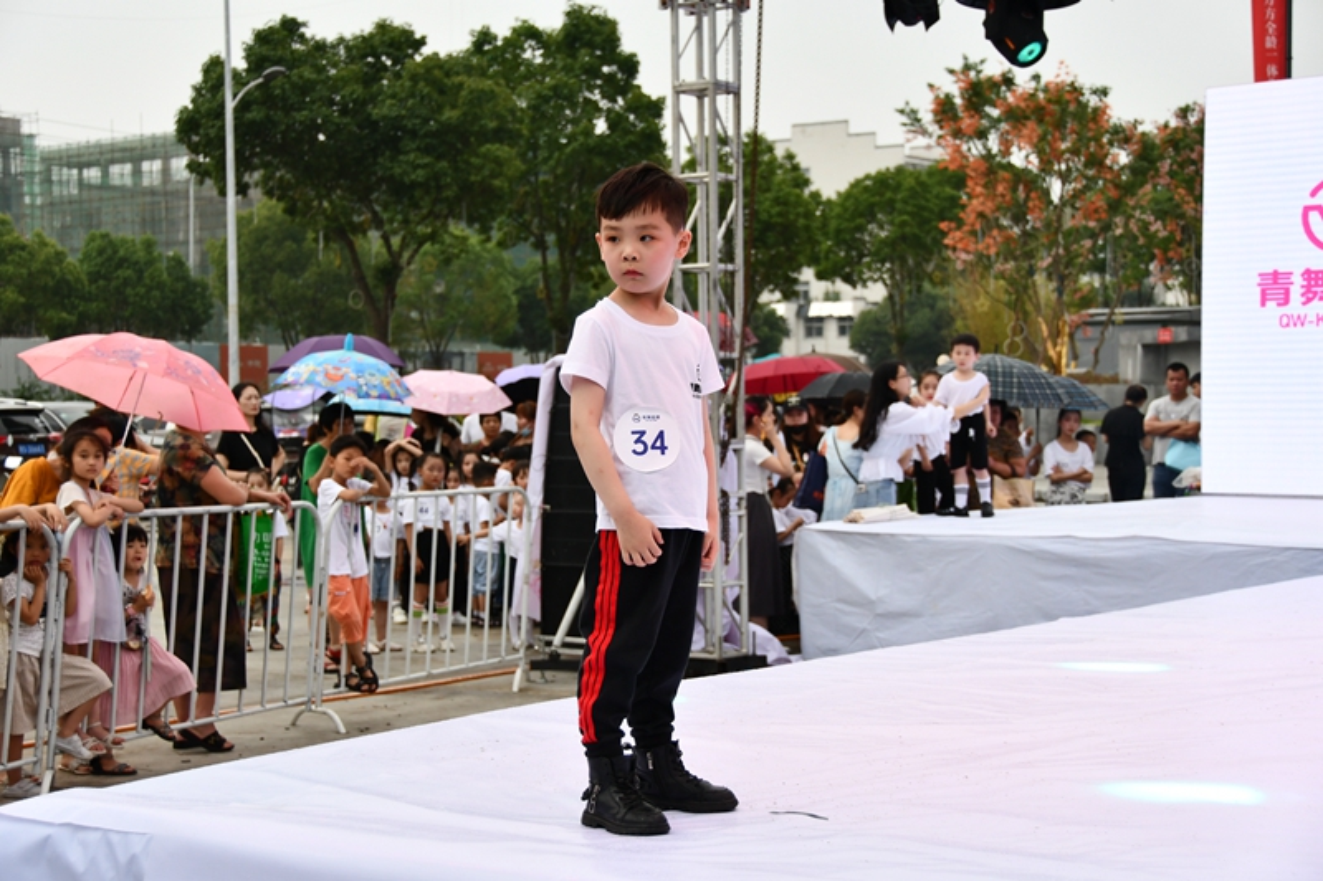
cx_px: 662
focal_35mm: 63
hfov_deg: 31.9
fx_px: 2315
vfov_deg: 21.6
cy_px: 440
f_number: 4.5
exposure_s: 1/250
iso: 400
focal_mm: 42
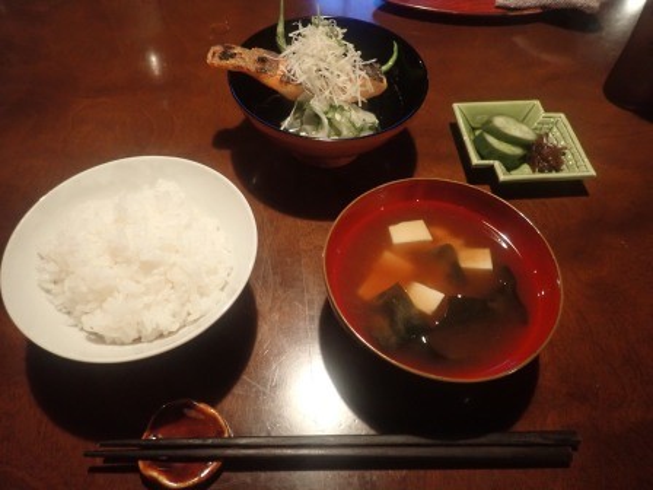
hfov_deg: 69.4
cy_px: 245
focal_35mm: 25
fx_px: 472
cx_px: 326
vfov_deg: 54.9
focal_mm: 4.5
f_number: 2
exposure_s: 1/25
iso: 800
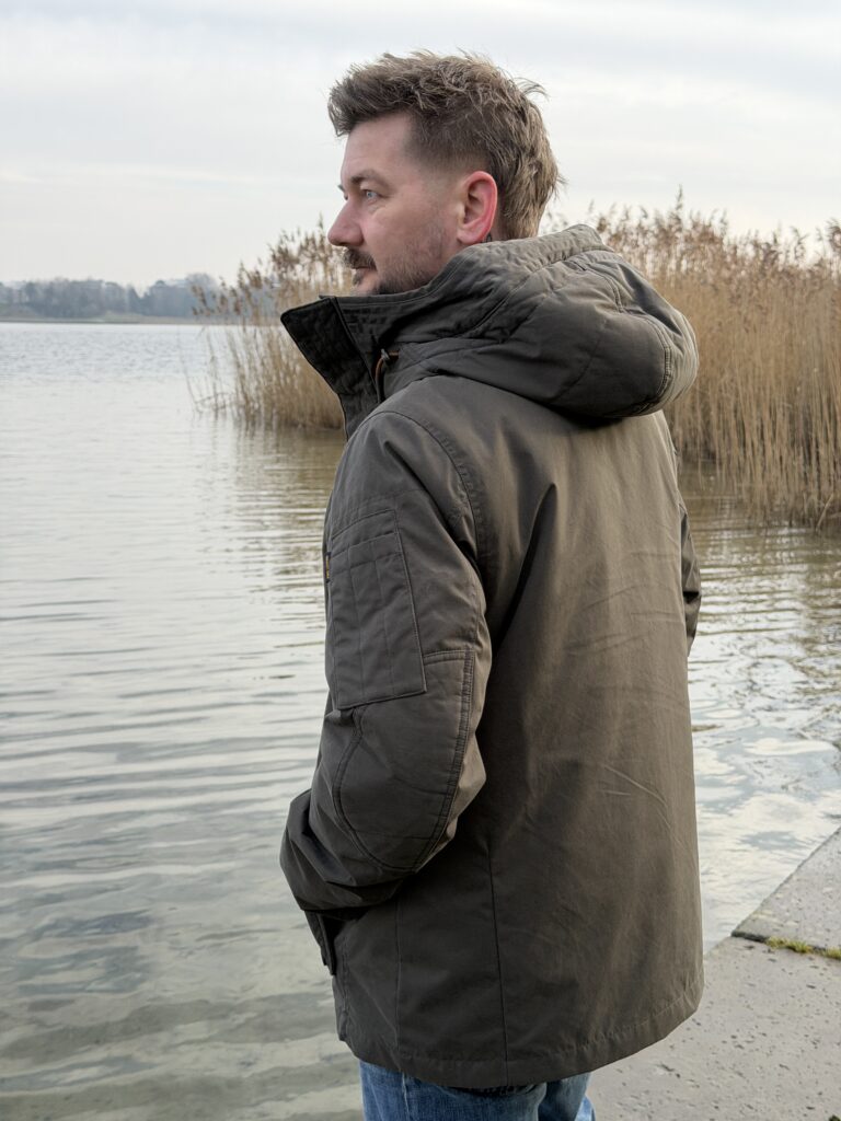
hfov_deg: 30.3
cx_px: 420
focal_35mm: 48
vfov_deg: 39.7
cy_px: 560
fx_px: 1555
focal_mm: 6.76
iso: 80
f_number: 1.78
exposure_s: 1/1222
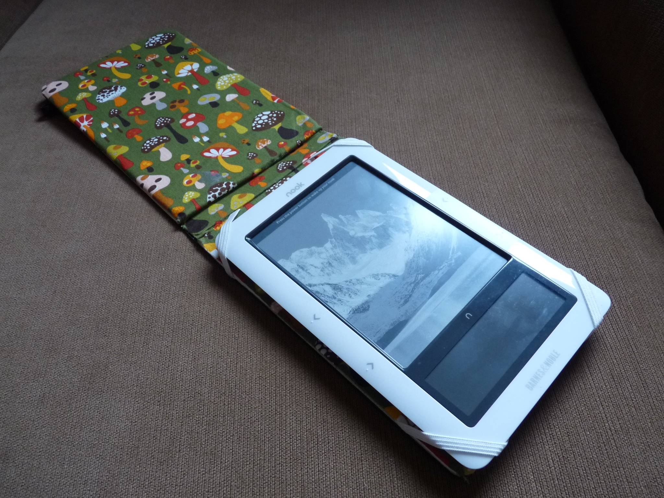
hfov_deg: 65.3
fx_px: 518
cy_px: 249
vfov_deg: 51.4
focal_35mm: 27
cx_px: 332
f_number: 2.8
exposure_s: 1/30
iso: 250
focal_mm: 4.8
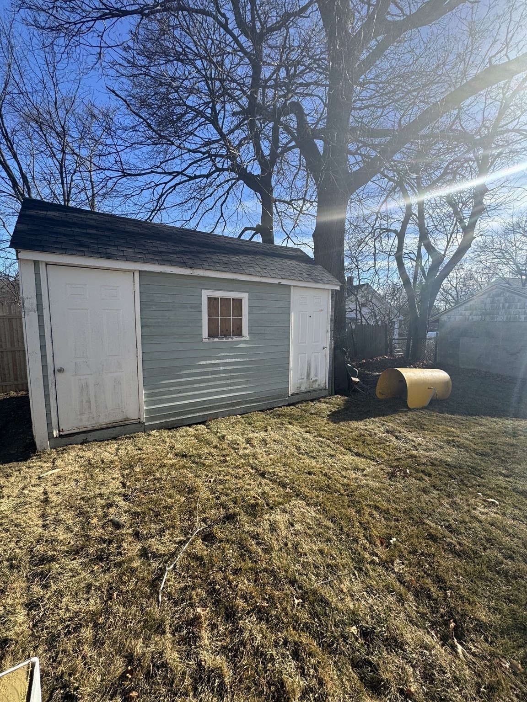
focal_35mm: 14
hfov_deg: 85.7
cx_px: 264
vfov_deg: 102.1
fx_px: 284
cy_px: 351
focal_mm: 2.22
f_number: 2.2
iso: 50
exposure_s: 1/899
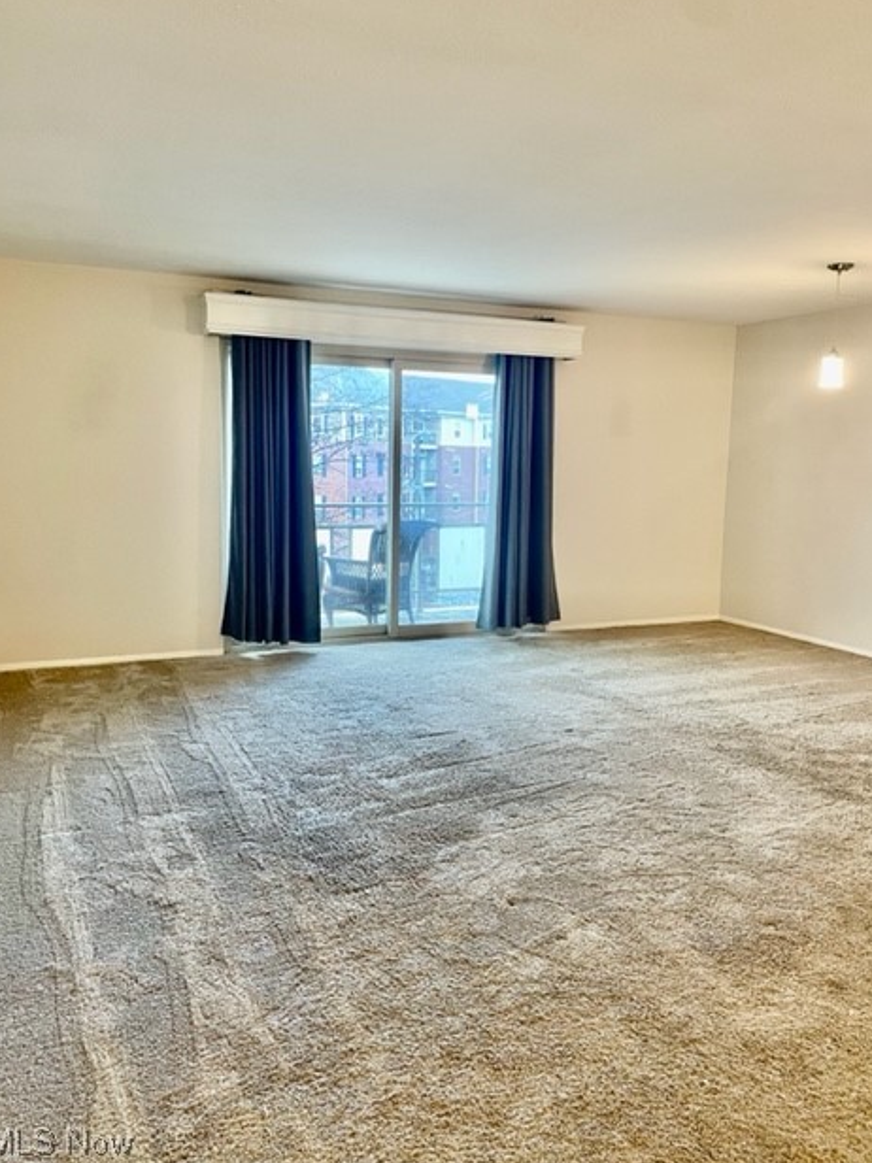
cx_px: 430
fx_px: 907
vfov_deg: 65.3
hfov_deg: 51.4
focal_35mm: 27
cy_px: 563
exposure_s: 1/60
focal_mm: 4.2
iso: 320
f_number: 1.6
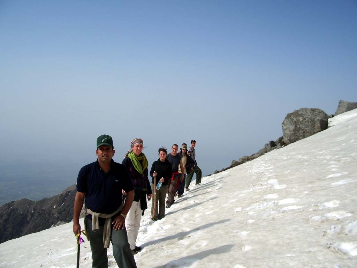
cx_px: 178
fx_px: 361
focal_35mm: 35
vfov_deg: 40.7
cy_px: 134
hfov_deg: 52.6
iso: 50
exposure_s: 1/500
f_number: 4.3
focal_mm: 5.8
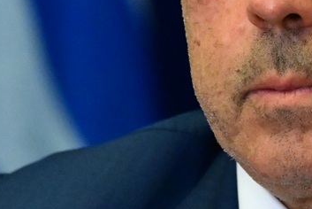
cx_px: 320
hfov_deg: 2.7
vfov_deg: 1.8
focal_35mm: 764
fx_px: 6627
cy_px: -80
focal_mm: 150
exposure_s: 1/500
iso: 8000
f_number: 5
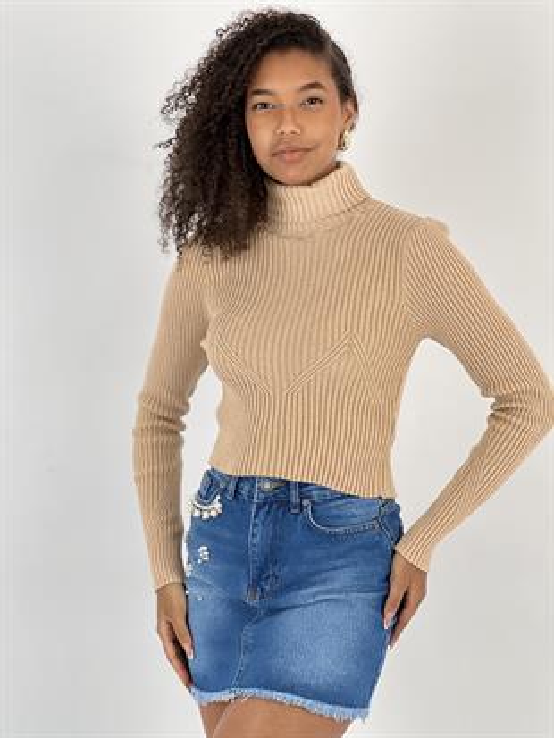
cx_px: 277
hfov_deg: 19.1
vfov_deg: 25.3
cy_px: 369
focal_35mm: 77
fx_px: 1642
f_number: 2.8
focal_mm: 9
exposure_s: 1/100
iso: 50
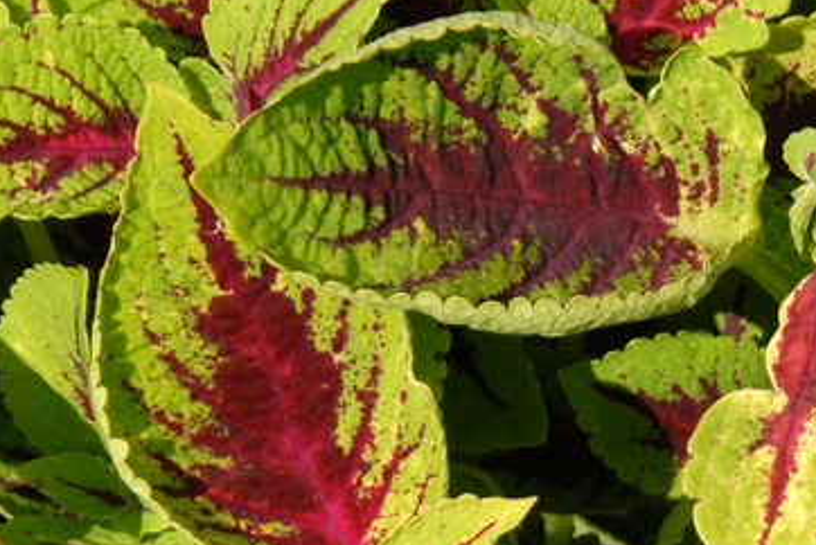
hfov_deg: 6.2
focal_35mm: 331
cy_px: 582
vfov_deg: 4.2
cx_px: 1150
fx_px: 7508
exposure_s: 1/350
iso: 400
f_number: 10
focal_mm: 78
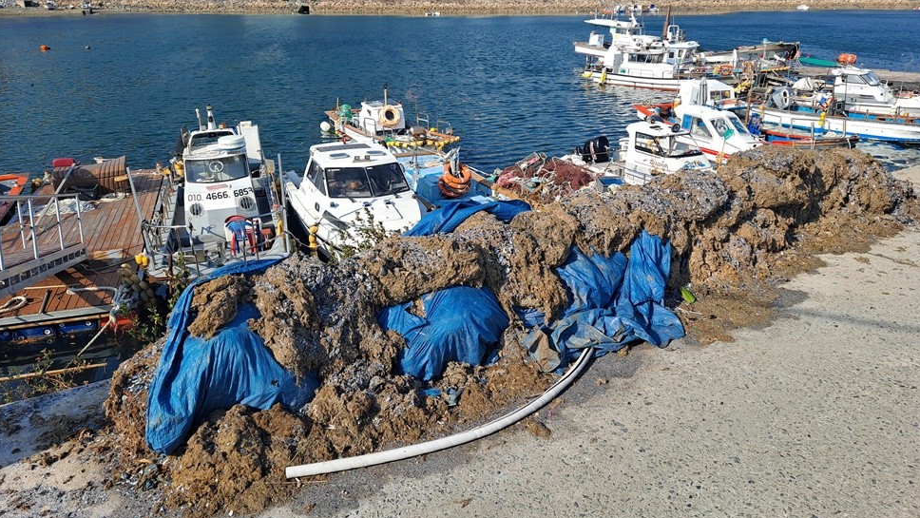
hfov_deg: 69.8
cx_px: 472
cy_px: 219
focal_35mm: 27
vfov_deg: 42.8
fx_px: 659
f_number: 1.8
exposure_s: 1/1139
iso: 25
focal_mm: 5.23
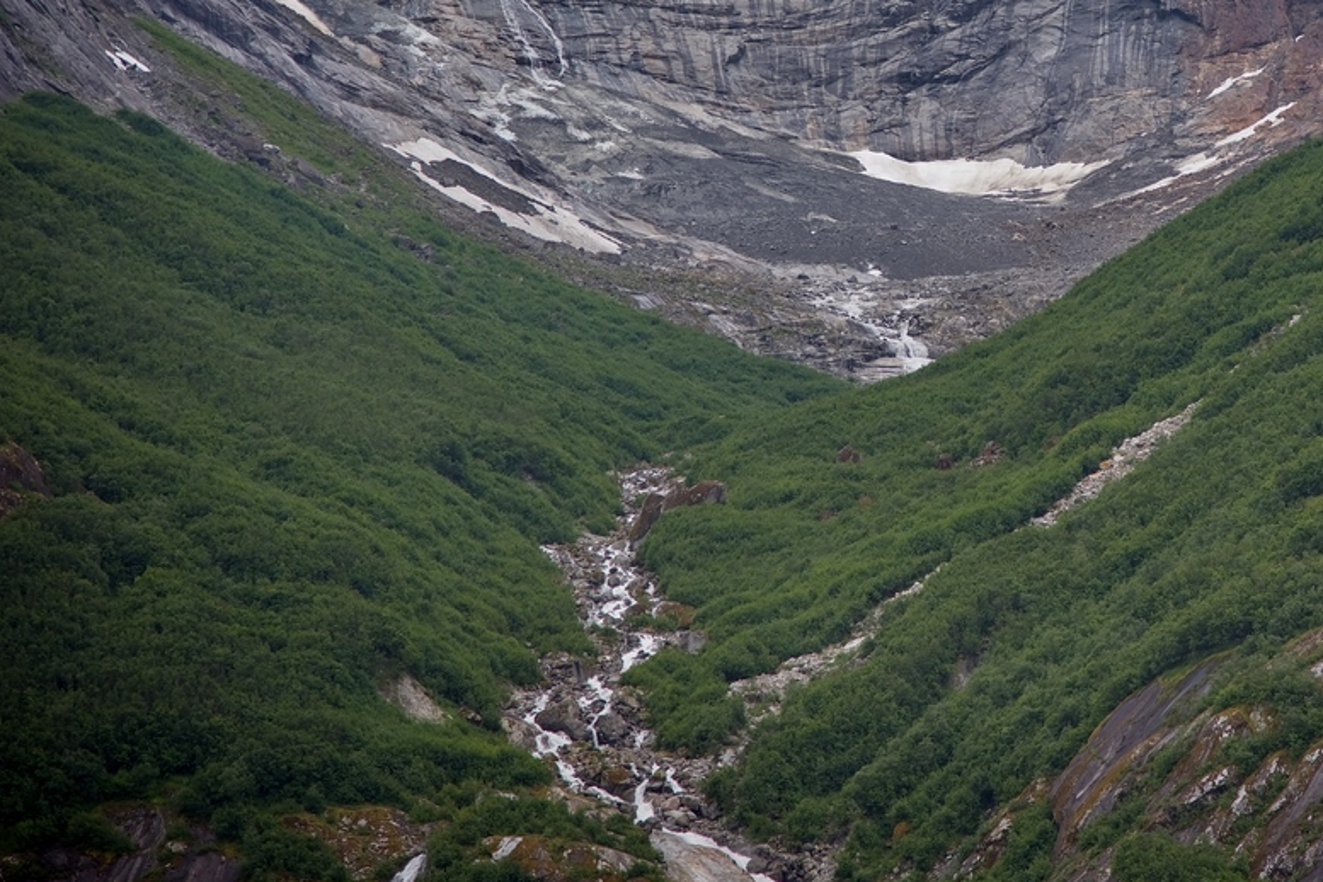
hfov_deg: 11.8
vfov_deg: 7.9
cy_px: 157
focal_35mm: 173
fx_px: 6357
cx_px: 1023
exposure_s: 1/250
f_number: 4
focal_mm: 105
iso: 100
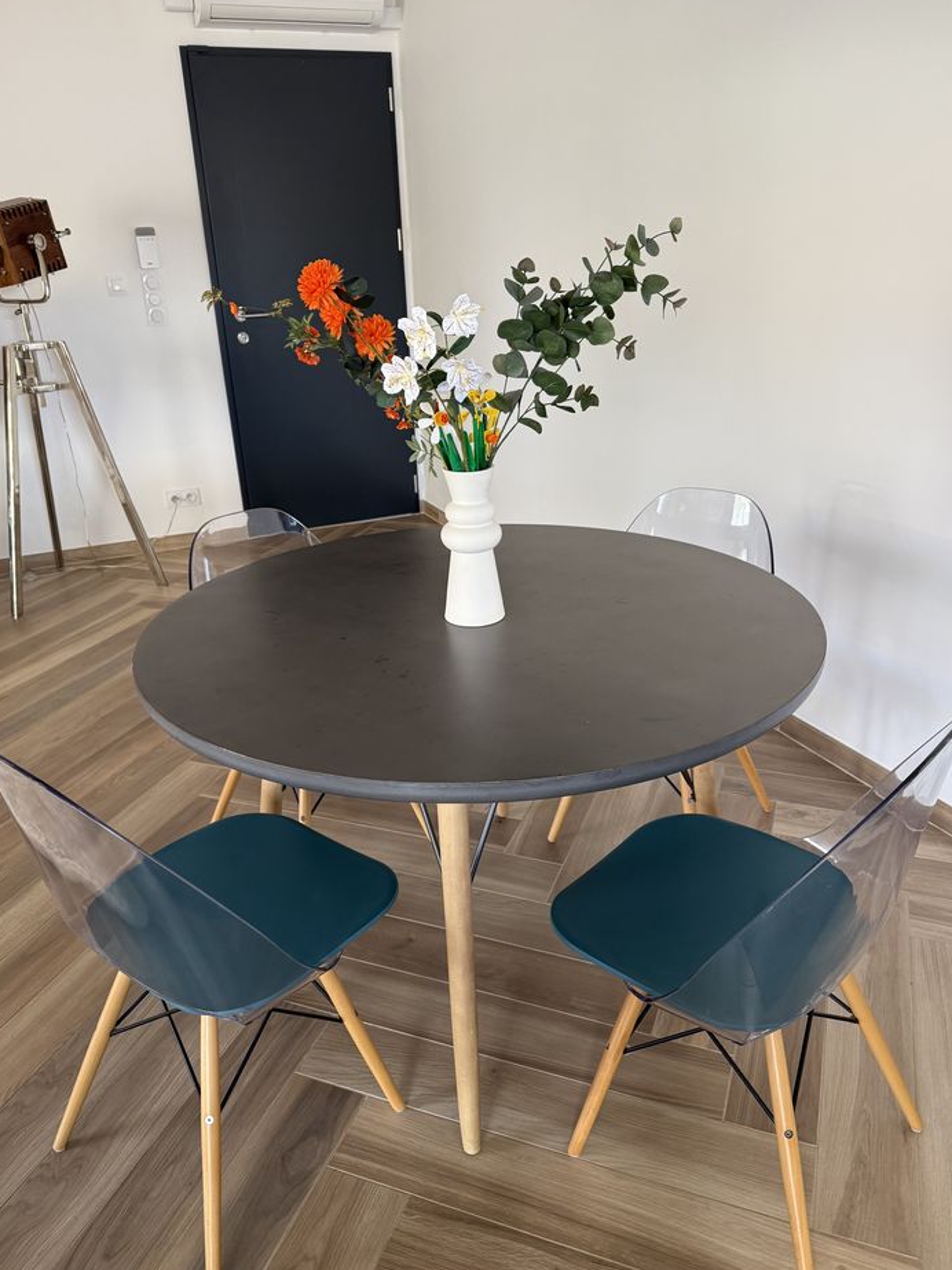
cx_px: 468
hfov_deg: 53.0
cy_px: 649
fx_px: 954
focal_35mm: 26
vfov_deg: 67.3
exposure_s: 1/121
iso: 200
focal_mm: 6.76
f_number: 1.78
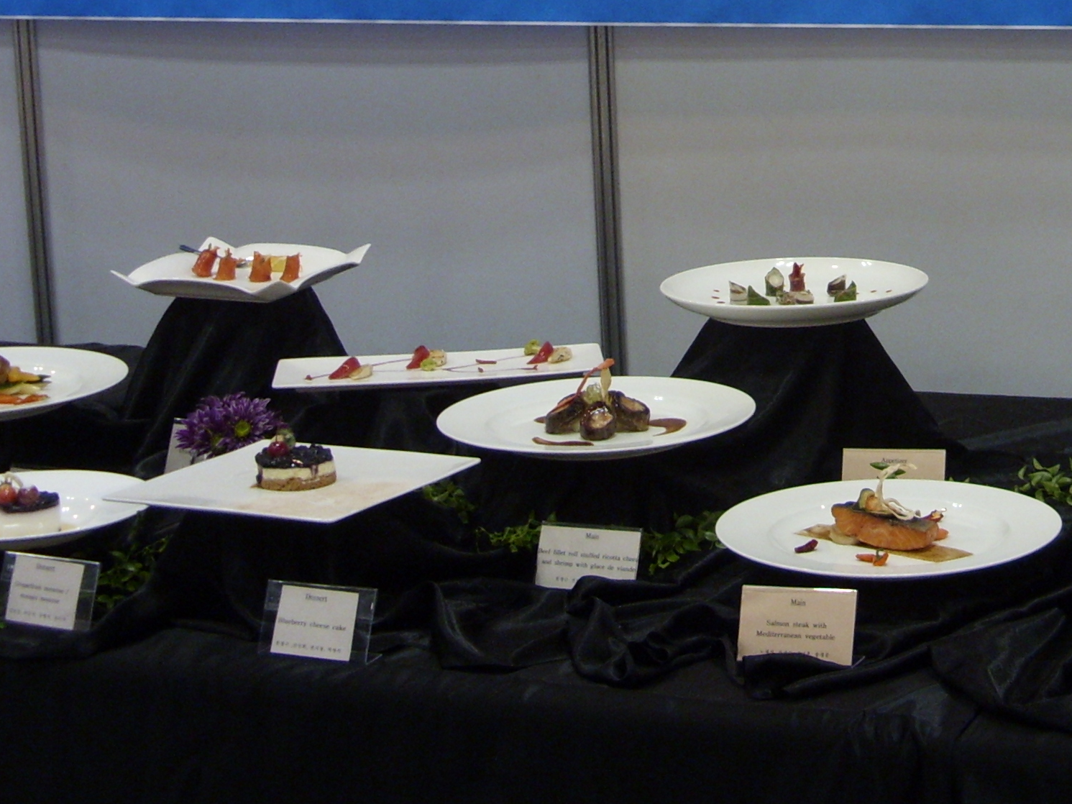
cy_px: -69
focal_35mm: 93
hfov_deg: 20.7
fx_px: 2880
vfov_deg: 15.5
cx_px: 930
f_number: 2.8
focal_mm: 6.3
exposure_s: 1/27
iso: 100
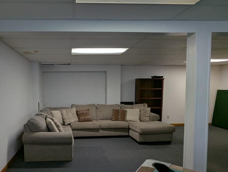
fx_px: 158
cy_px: 98
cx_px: 76
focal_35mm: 24
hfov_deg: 69.5
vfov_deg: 56.7
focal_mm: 2.35
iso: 66
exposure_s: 1/60
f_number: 2.2
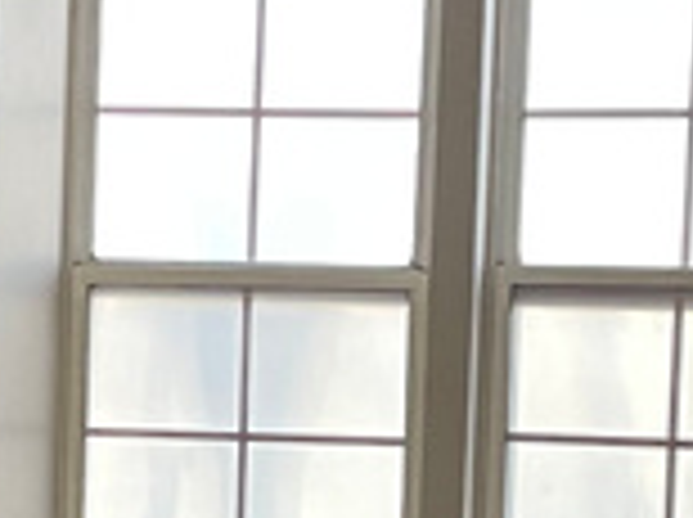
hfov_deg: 11.3
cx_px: -68
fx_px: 3458
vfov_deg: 8.4
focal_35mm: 173
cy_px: 658
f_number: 1.6
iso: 160
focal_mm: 4.2
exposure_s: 1/60
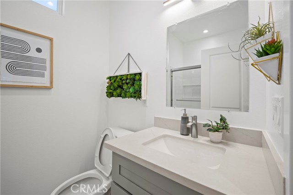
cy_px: 98
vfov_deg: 81.1
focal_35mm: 14
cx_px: 146
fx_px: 114
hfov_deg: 104.3
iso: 640
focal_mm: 14
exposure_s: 1/5
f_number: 9
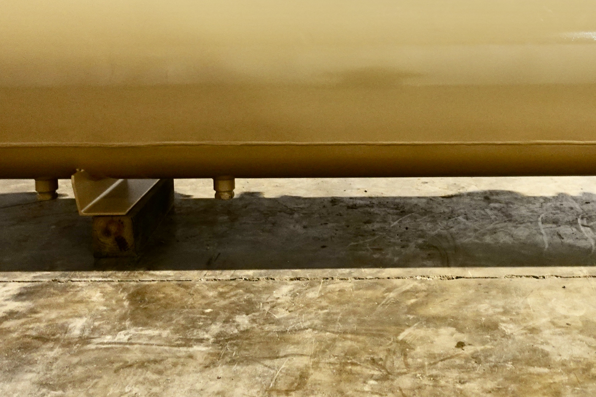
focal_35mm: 49
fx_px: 811
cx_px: 401
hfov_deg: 39.8
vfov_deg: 26.9
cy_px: 64
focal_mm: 9.4
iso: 320
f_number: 1.8
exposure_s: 1/30
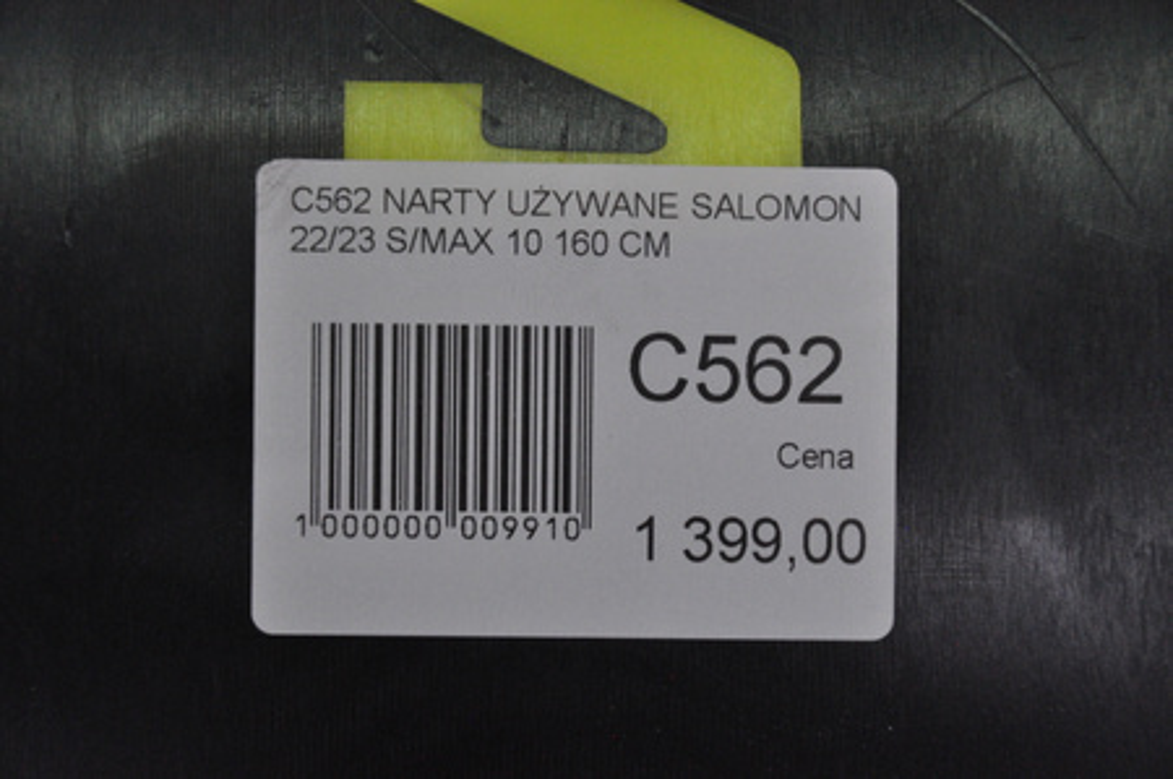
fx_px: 5126
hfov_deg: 13.1
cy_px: 390
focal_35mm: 158
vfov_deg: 8.7
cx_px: 586
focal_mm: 105
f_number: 8
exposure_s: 1/125
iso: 3200
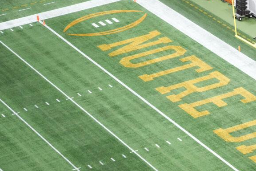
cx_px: 227
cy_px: 98
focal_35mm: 224
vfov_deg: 6.1
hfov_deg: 9.2
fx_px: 1593
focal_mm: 126
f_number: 4
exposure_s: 1/1250
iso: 10000
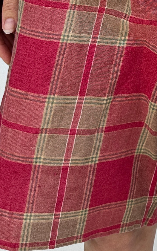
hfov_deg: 16.8
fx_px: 507
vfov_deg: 24.5
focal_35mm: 74
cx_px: 193
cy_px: -70
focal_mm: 6.86
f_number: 1.78
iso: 80
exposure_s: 1/580
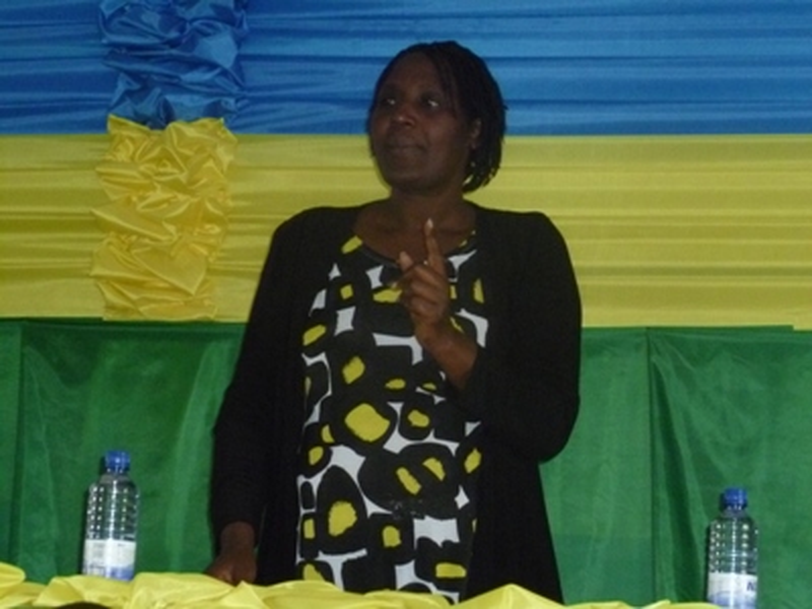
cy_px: 304
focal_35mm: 96
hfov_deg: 20.4
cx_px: 406
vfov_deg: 15.4
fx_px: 2252
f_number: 4.7
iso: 800
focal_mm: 17.1
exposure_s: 1/40
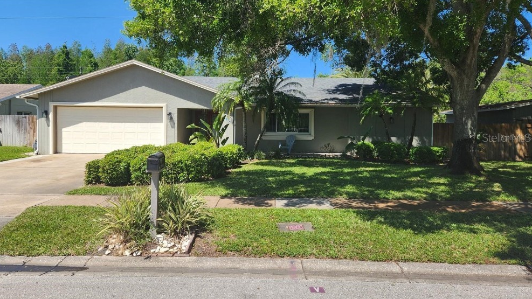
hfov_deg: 71.9
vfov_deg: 44.3
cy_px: 137
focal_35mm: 26
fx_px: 367
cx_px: 257
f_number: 1.8
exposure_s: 1/1272
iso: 20
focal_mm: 5.4
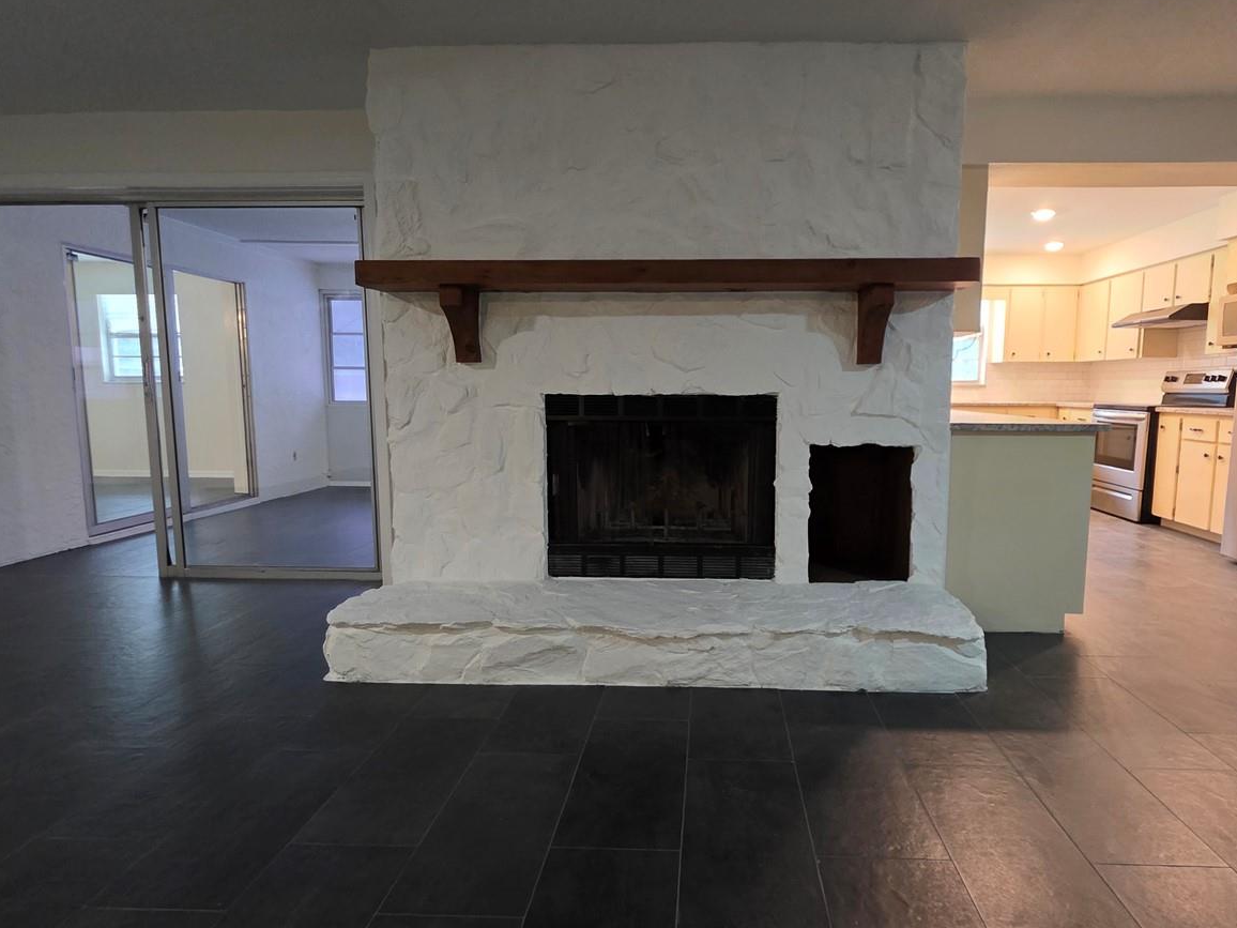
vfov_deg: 71.6
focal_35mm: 18
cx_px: 697
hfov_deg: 87.3
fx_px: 643
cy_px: 457
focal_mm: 2.2
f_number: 1.9
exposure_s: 1/60
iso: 640
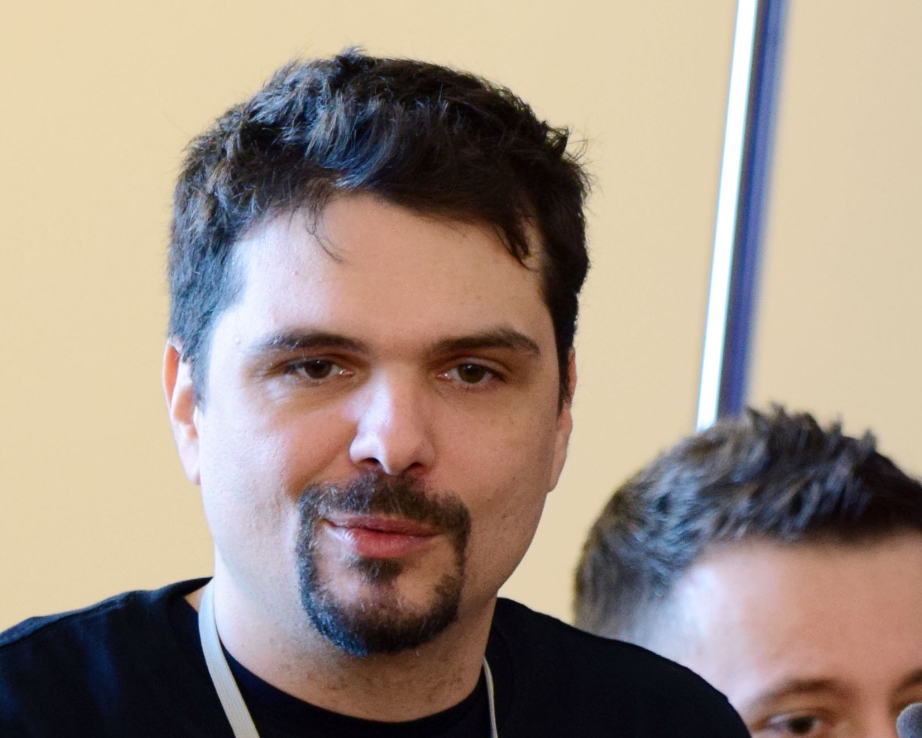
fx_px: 20241
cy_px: 855
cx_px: 476
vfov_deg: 2.1
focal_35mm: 742
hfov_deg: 2.6
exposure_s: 1/100
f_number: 2.8
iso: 1000
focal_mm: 145
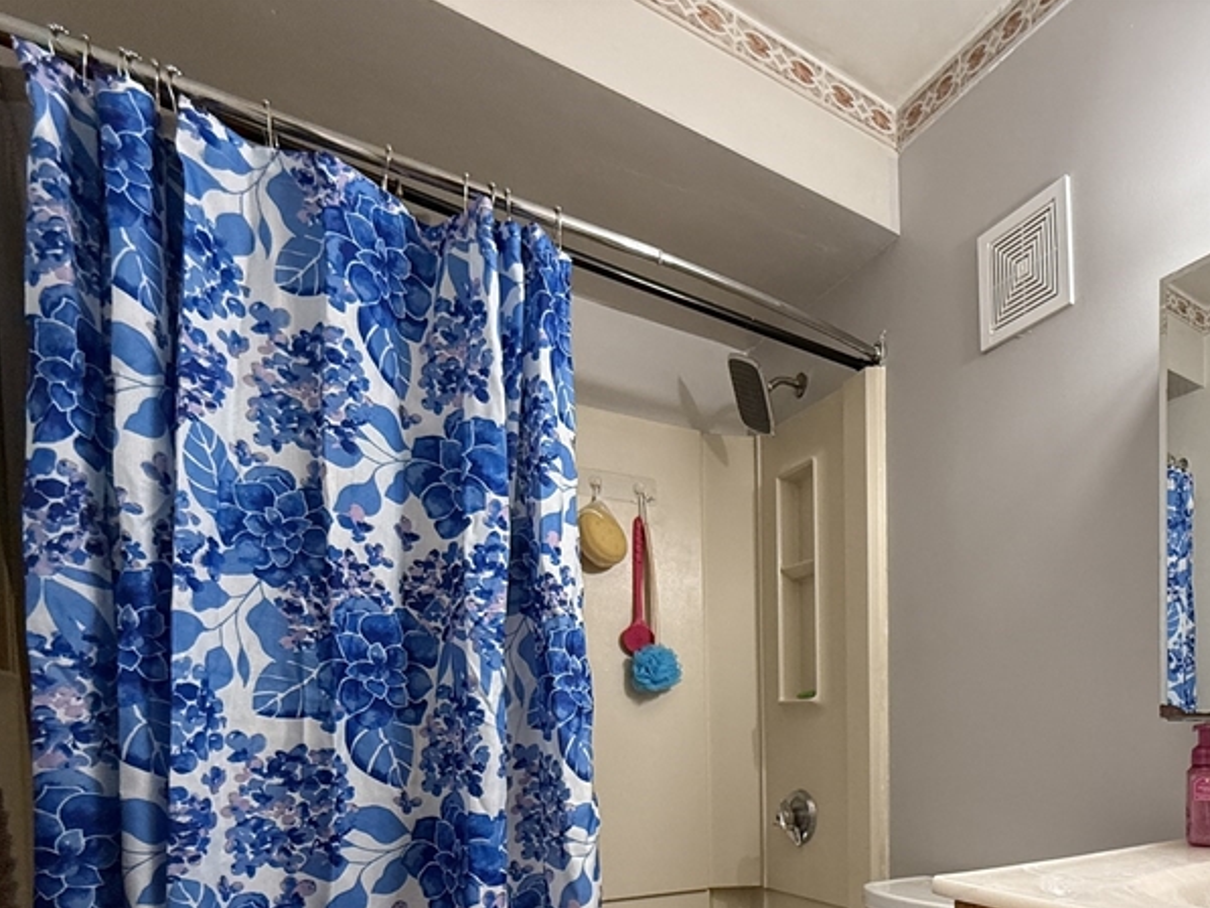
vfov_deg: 51.8
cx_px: 947
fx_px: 839
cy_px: 774
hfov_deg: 65.9
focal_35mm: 24
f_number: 2.2
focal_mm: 2.22
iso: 320
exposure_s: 1/60
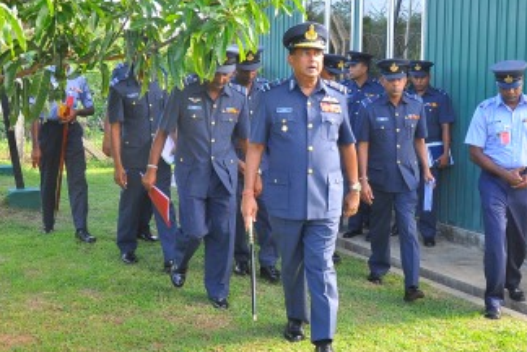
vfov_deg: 27.0
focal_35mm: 50
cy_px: 176
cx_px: 369
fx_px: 732
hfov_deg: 38.9
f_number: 6.3
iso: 320
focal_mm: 18
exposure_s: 1/125
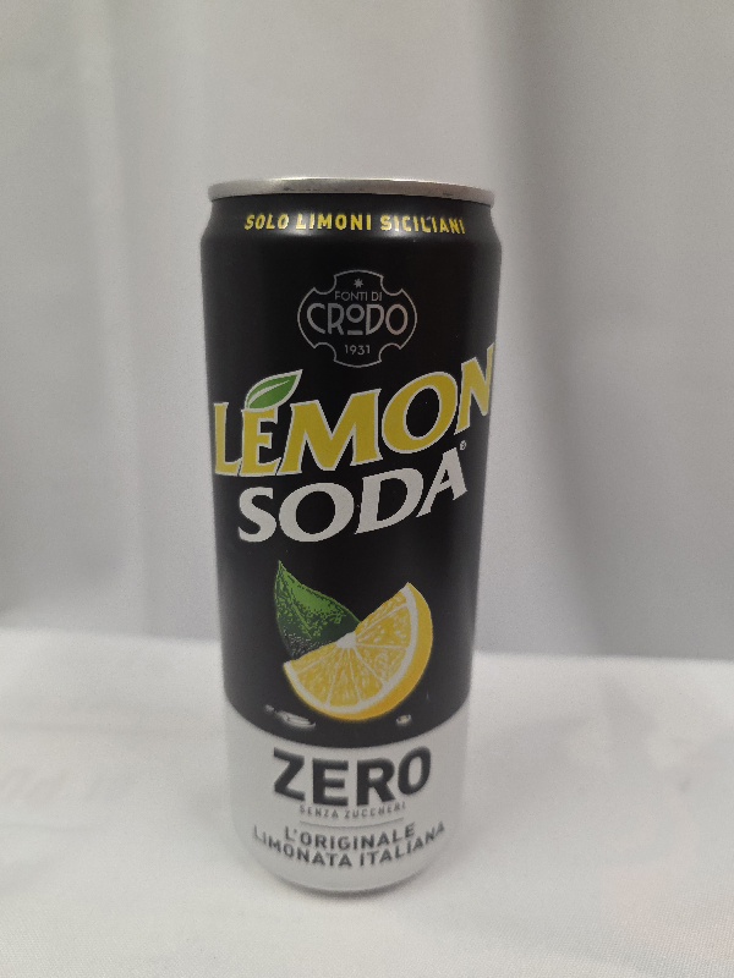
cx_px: 367
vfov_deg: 73.9
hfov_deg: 58.9
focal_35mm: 23
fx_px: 650
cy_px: 489
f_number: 1.7
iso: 400
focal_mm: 6.3
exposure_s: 1/101
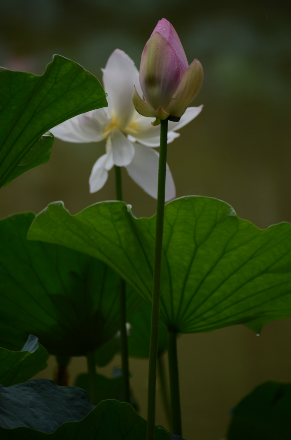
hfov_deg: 3.0
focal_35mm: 450
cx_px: 146
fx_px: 5482
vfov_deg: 4.6
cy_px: 220
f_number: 5.6
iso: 100
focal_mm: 300
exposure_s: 1/250
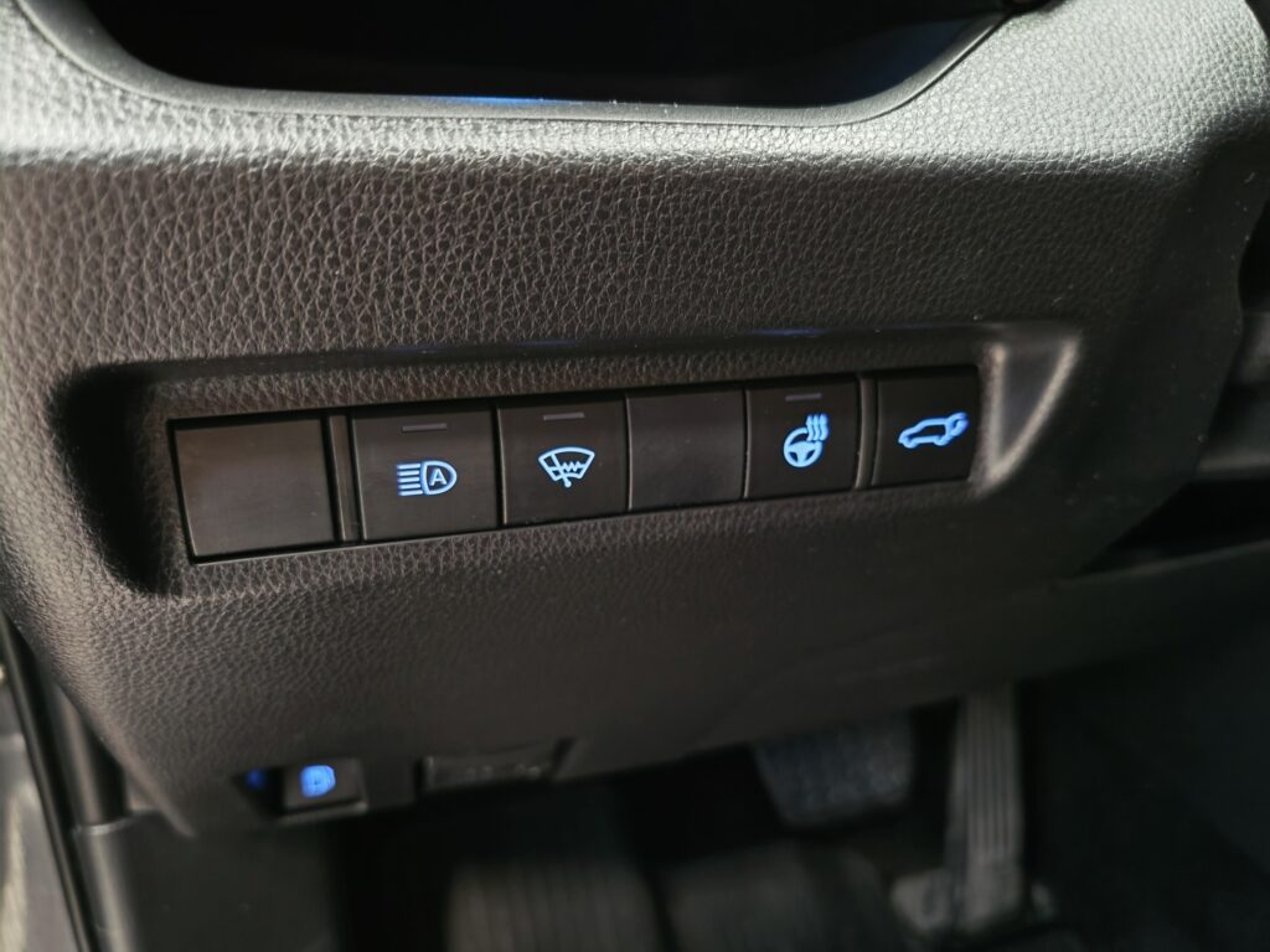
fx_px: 844
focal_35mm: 23
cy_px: 476
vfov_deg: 58.9
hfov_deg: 73.9
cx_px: 635
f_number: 1.6
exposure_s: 1/33
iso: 640
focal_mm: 5.4
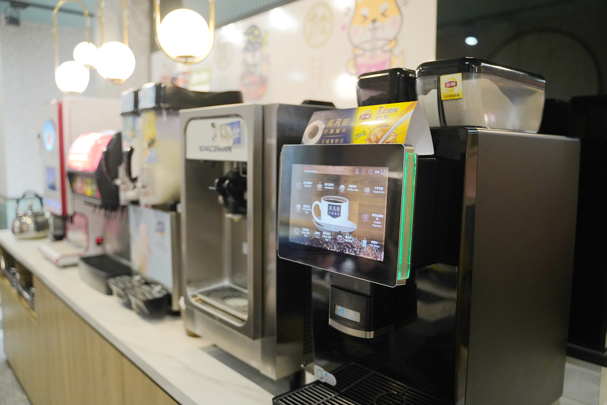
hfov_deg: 65.5
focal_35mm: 28
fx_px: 472
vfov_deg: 46.4
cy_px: 202
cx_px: 304
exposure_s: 1/160
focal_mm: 28
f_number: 2.8
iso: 3200
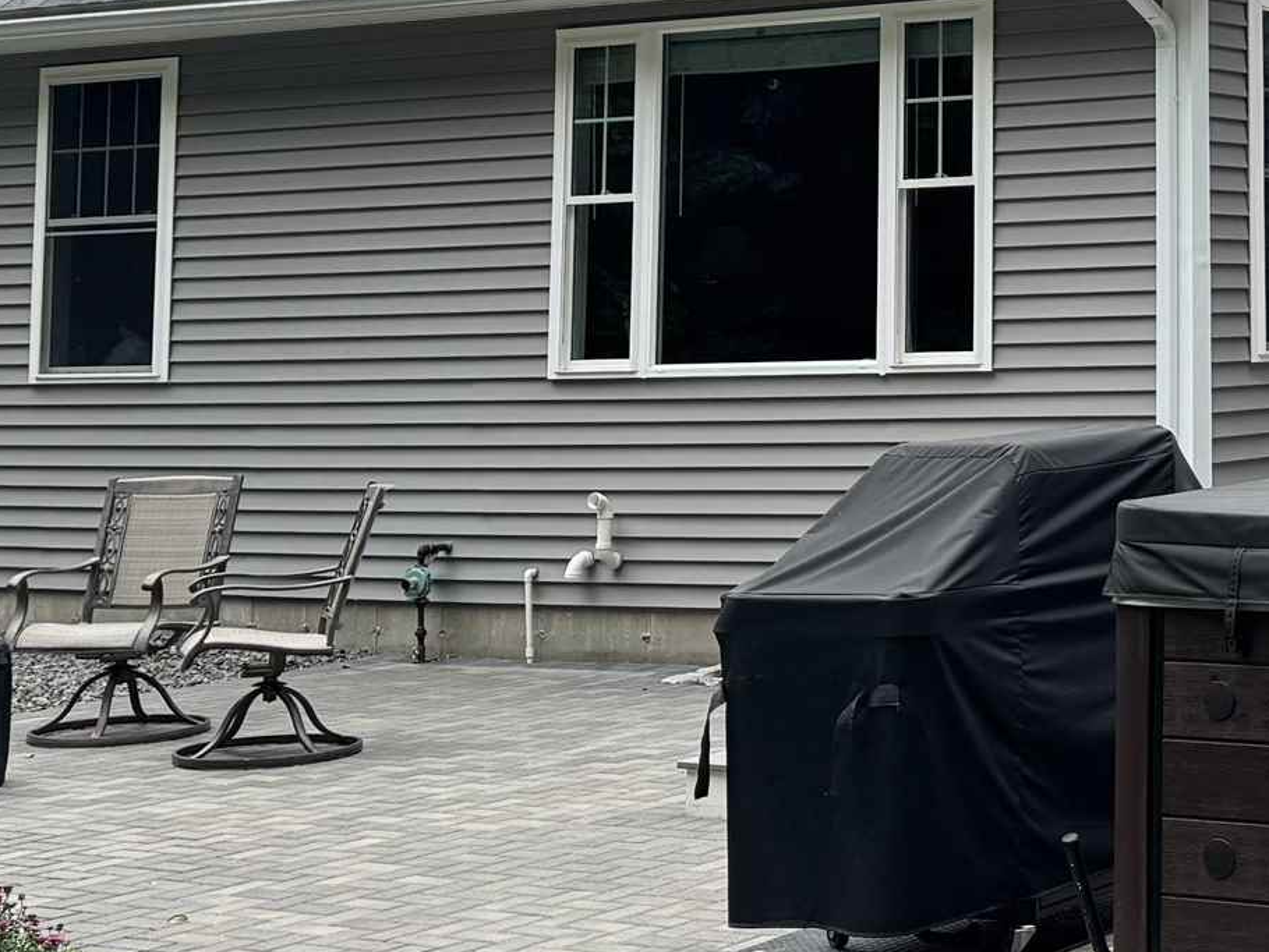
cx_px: 1421
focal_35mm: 81
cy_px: -84
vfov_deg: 17.6
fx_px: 2970
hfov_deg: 22.6
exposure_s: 1/651
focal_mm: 6.76
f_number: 1.78
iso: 80
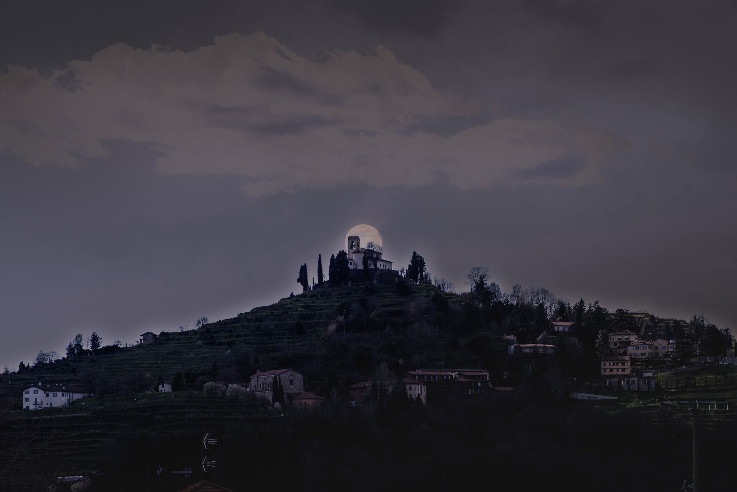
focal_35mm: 200
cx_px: 368
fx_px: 4096
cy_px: 246
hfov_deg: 10.3
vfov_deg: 6.9
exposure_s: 1/1600
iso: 100
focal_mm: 200
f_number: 7.1
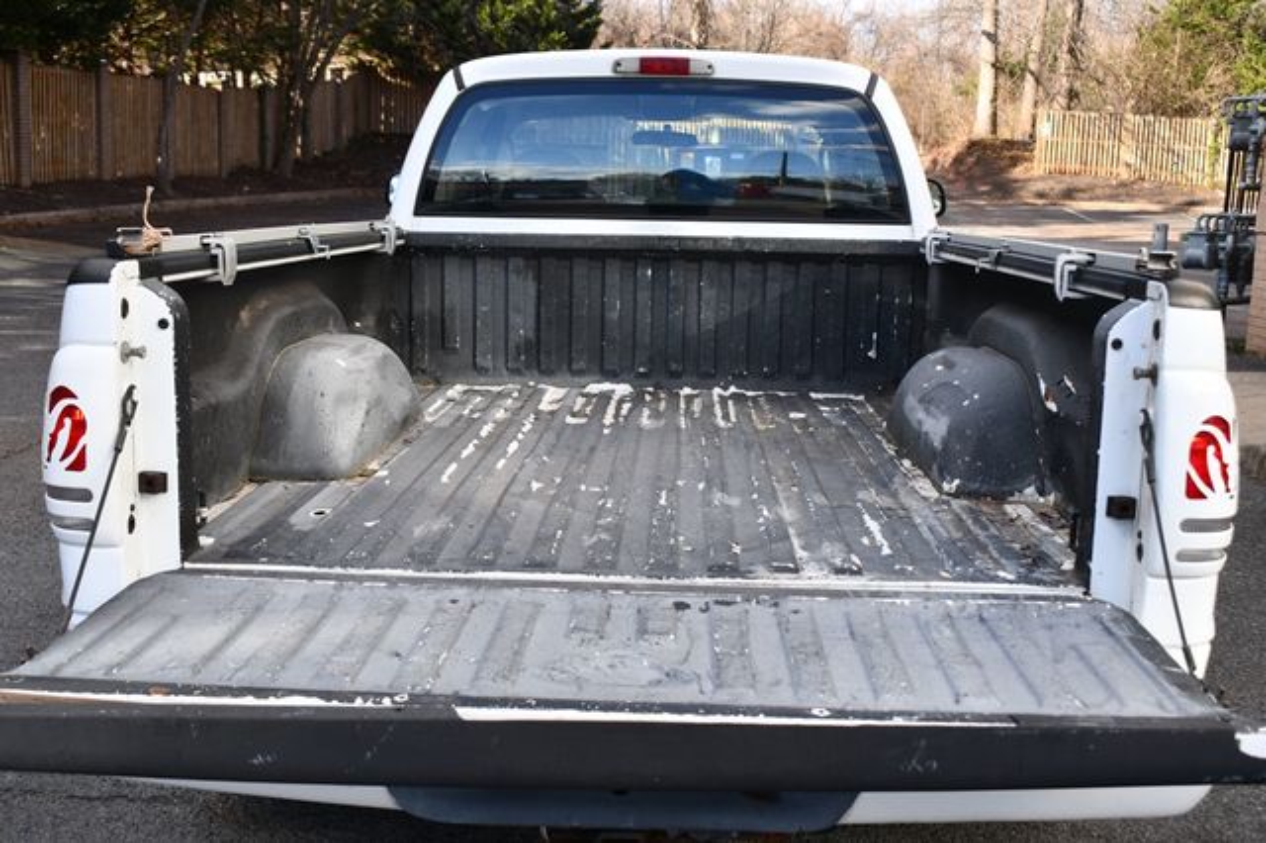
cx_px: 633
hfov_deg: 49.6
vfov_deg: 34.2
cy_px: 422
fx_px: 1371
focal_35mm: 39
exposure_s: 1/250
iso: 200
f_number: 6.3
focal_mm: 26
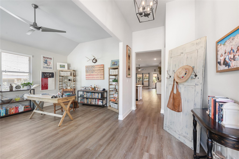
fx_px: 100
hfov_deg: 100.4
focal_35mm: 15
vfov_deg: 77.3
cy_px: 80
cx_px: 120
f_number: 8
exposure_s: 1/4
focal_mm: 15
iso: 400
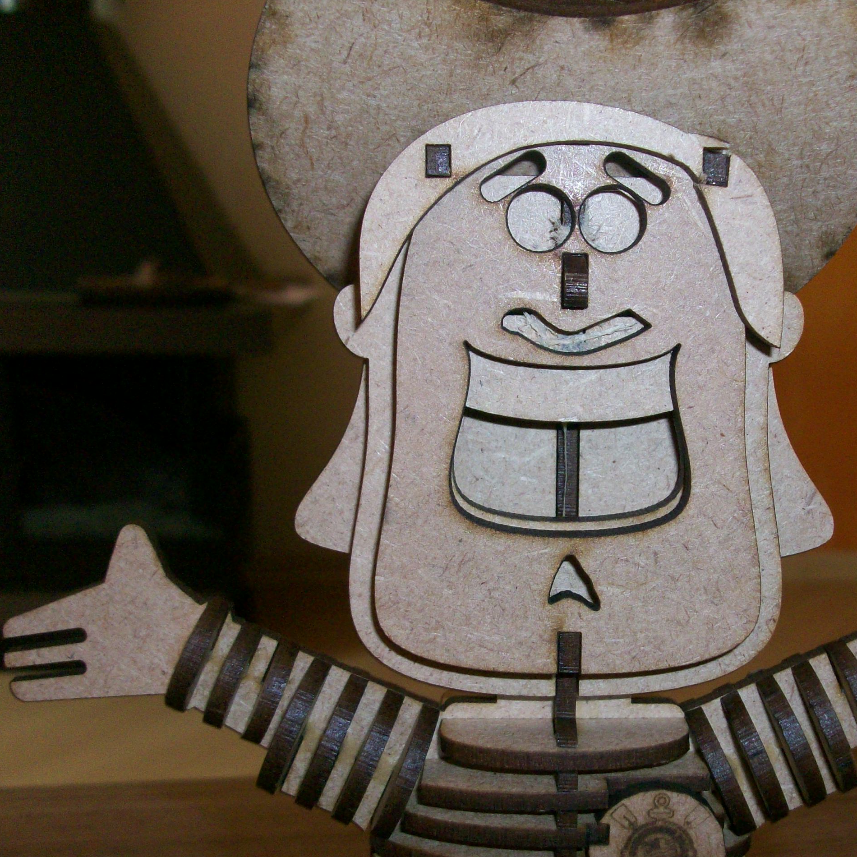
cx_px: 558
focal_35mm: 41
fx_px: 1148
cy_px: 438
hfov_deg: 40.5
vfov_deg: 40.9
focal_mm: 5.7
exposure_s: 1/60
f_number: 2.8
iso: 160
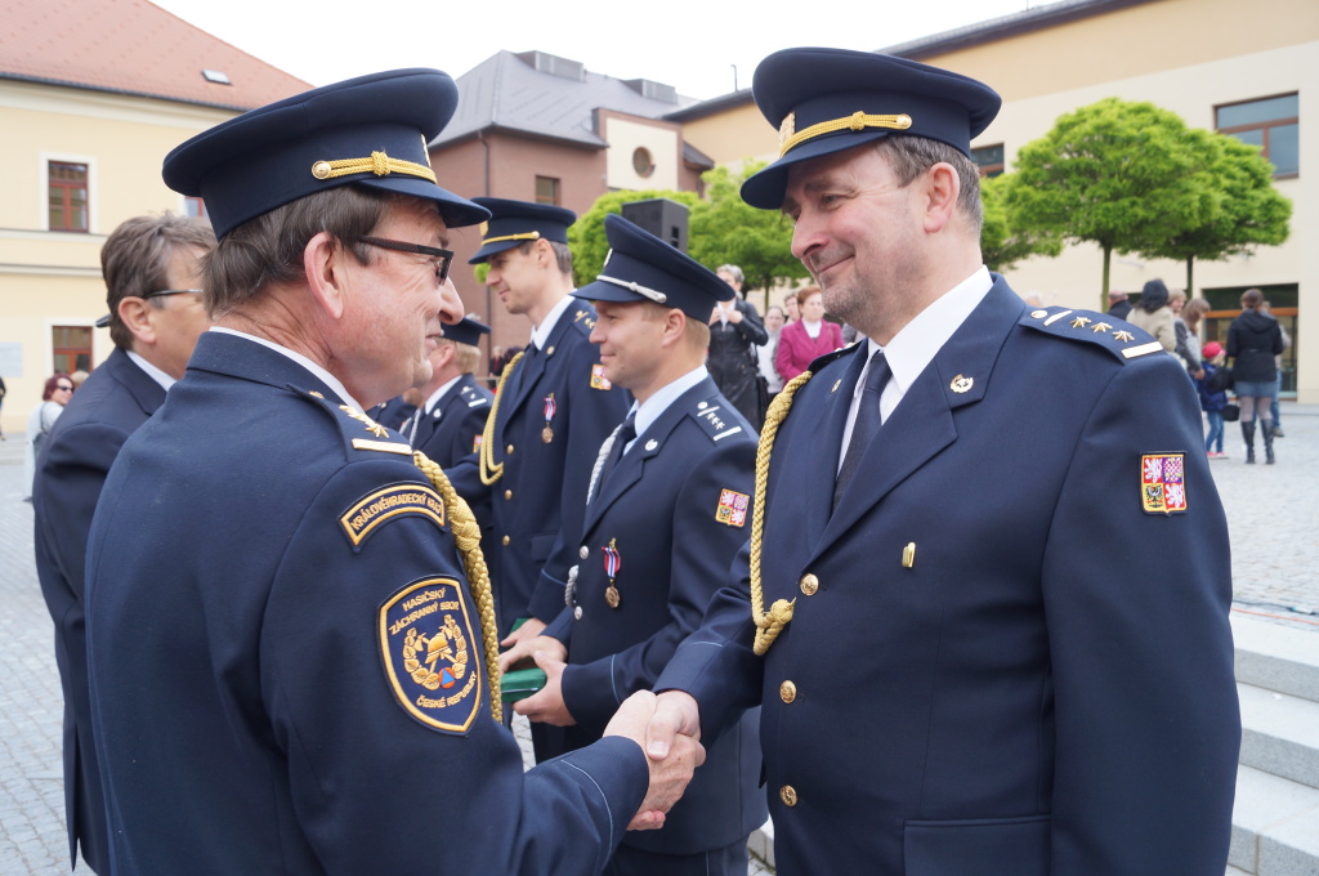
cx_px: 660
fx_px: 988
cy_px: 438
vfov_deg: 47.8
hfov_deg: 67.4
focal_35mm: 27
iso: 100
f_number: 5.6
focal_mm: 18
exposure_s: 1/125
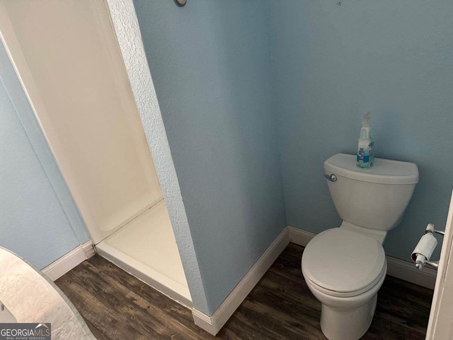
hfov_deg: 71.6
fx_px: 314
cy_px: 170
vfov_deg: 56.8
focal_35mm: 24
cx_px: 226
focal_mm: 6.86
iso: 320
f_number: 1.78
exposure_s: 1/60
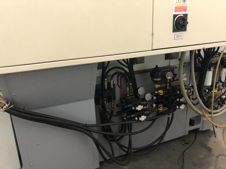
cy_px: 84
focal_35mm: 28
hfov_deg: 63.4
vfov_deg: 49.7
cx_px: 113
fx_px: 183
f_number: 1.8
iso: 80
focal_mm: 3.99
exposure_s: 1/6
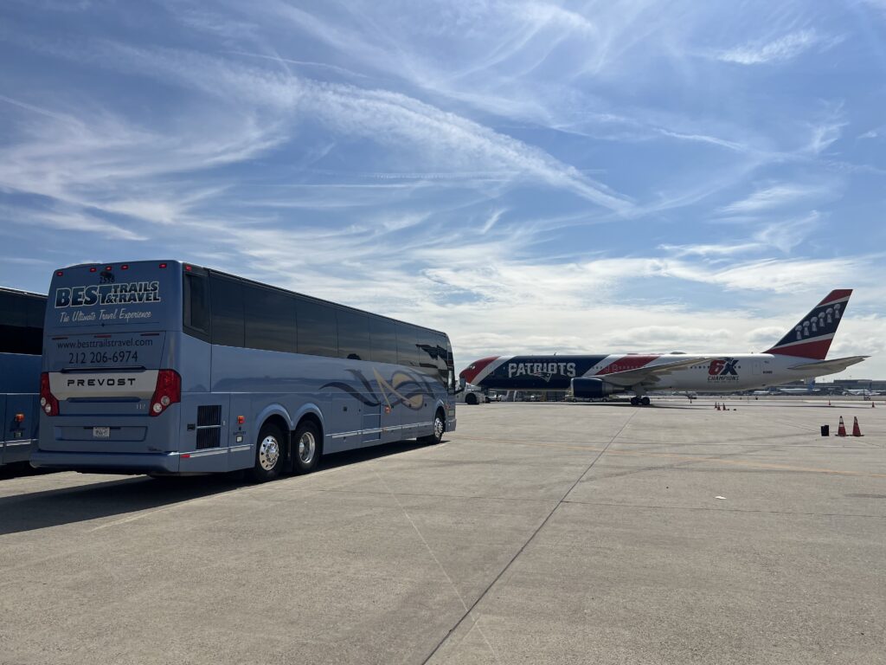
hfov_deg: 67.3
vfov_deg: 53.1
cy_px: 332
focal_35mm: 26
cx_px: 443
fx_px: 665
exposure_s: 1/12658
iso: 50
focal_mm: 5.7
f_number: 1.5
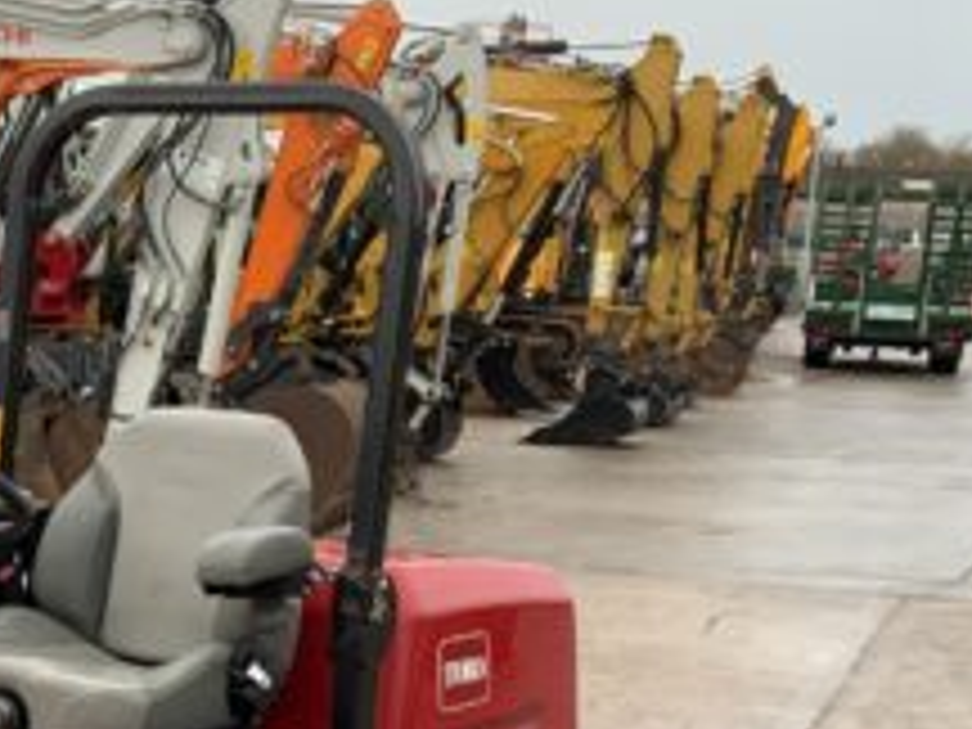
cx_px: 14
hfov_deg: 22.0
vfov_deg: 16.6
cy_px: 814
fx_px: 2415
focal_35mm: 86
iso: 16
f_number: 1.8
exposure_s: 1/198
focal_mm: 3
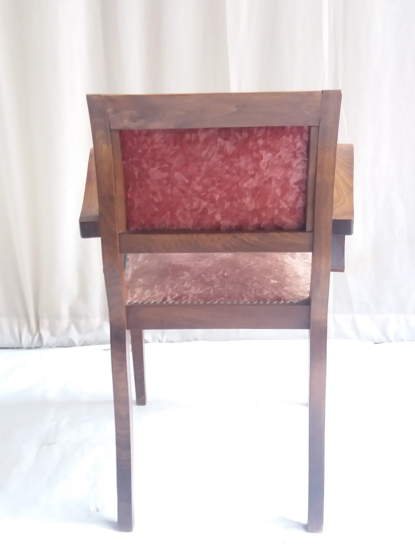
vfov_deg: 63.4
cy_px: 276
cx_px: 208
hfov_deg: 49.7
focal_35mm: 28
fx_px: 448
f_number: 1.9
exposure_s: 1/25
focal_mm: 3.7
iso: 160
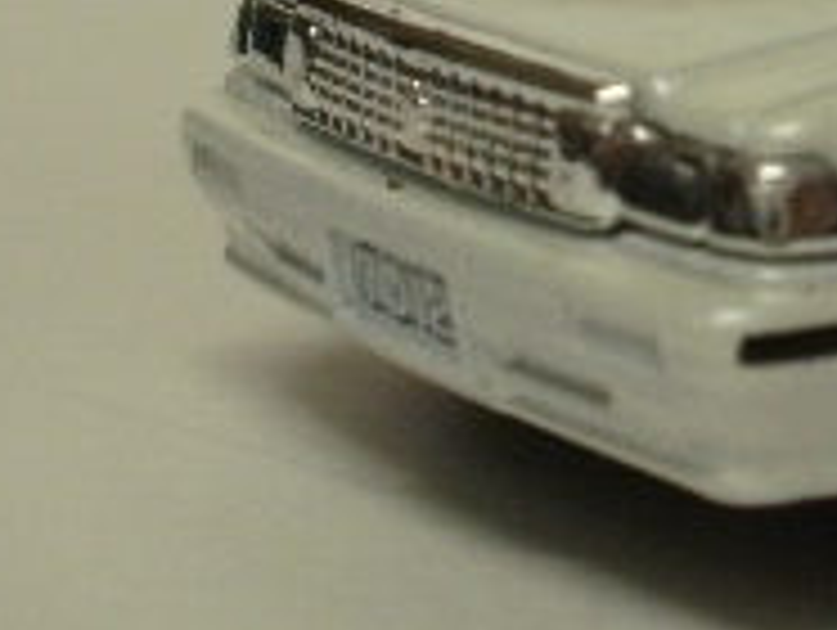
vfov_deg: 9.7
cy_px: -148
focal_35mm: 151
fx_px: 3656
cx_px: 1233
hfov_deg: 12.5
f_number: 4
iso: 125
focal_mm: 7.7
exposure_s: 1/15
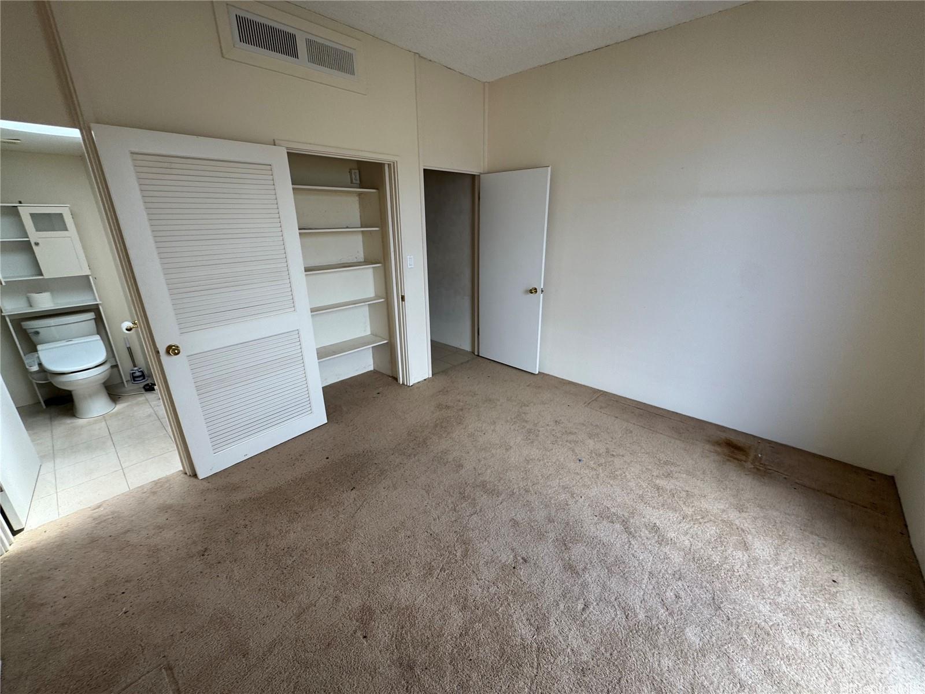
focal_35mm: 14
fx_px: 374
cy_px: 347
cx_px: 462
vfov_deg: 85.7
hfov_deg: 102.1
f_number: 2.2
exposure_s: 1/99
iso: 64
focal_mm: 2.22
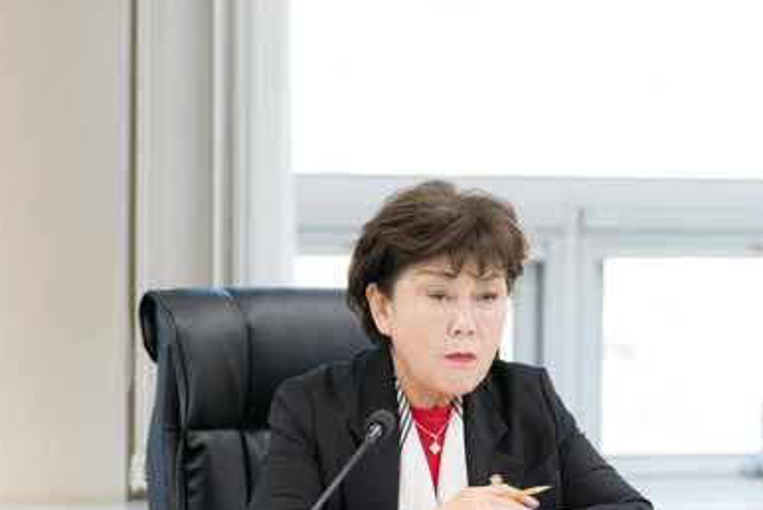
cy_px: 376
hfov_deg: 8.8
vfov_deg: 5.9
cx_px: 421
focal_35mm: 233
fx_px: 4942
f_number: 2.8
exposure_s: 1/250
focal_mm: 150
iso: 2000
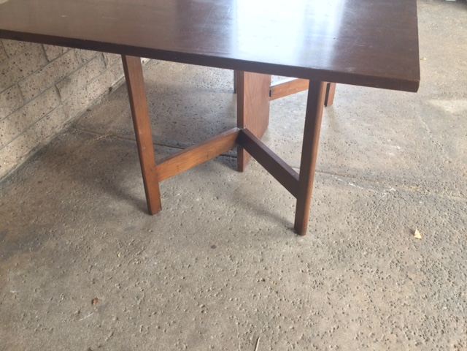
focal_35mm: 29
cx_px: 234
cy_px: 176
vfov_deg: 48.2
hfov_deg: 61.7
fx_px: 391
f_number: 2.2
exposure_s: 1/60
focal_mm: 4.15
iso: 40
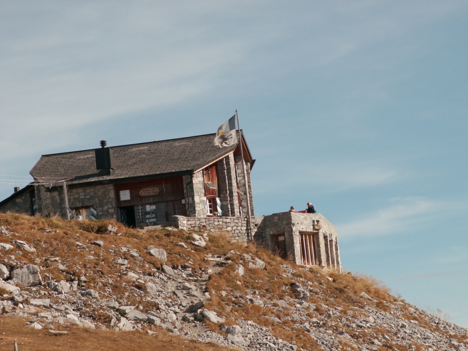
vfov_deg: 9.7
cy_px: 176
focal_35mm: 153
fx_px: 2069
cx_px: 234
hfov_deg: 12.9
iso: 50
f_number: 5
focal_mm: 25.01
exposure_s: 1/500
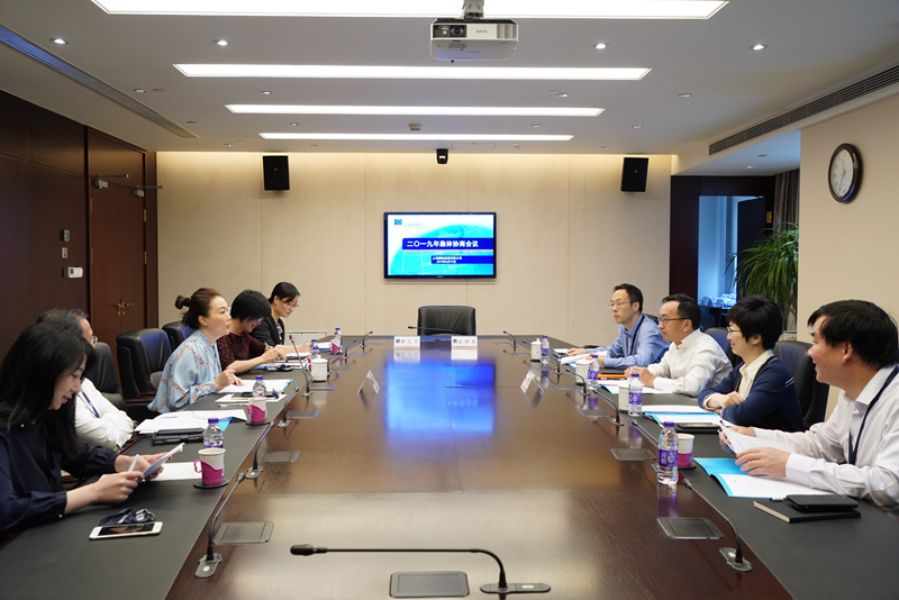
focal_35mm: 31
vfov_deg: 42.4
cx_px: 450
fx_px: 774
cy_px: 300
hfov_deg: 60.3
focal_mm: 31
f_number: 6.3
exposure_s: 1/80
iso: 3200
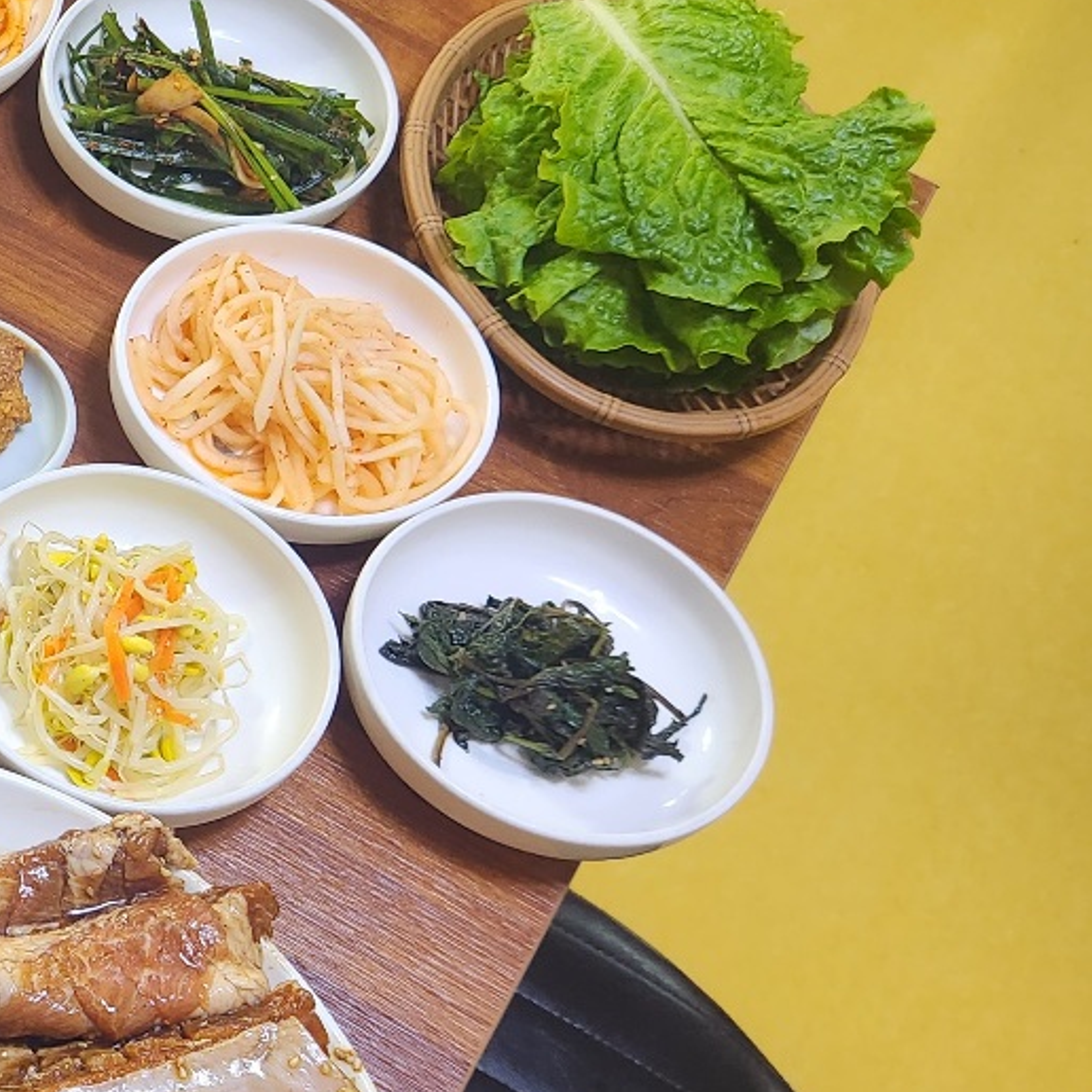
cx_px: -565
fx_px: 2248
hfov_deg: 22.3
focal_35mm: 63
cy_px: 561
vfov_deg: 27.3
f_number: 1.8
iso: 320
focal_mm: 5.4
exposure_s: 1/120
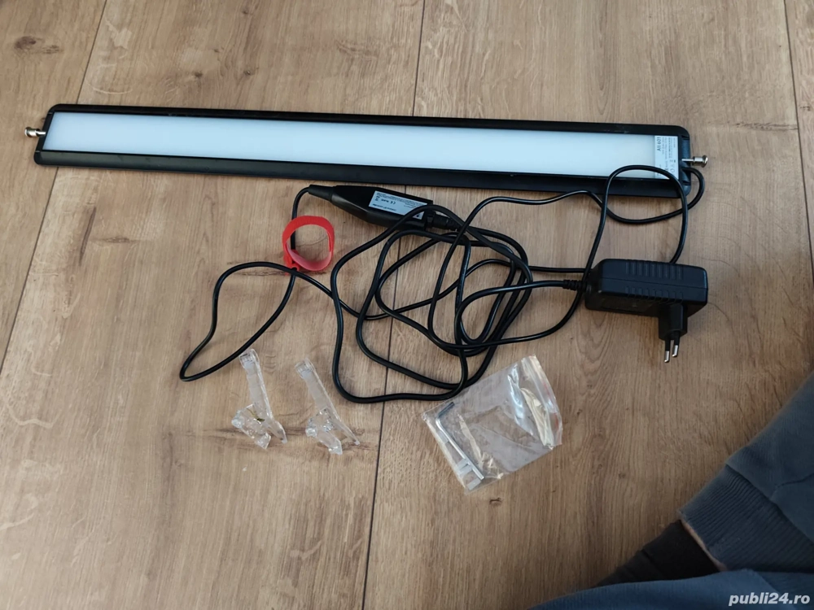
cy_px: 305
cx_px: 407
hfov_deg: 73.9
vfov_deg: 58.9
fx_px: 541
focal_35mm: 23
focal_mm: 6.19
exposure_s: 1/25
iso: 3200
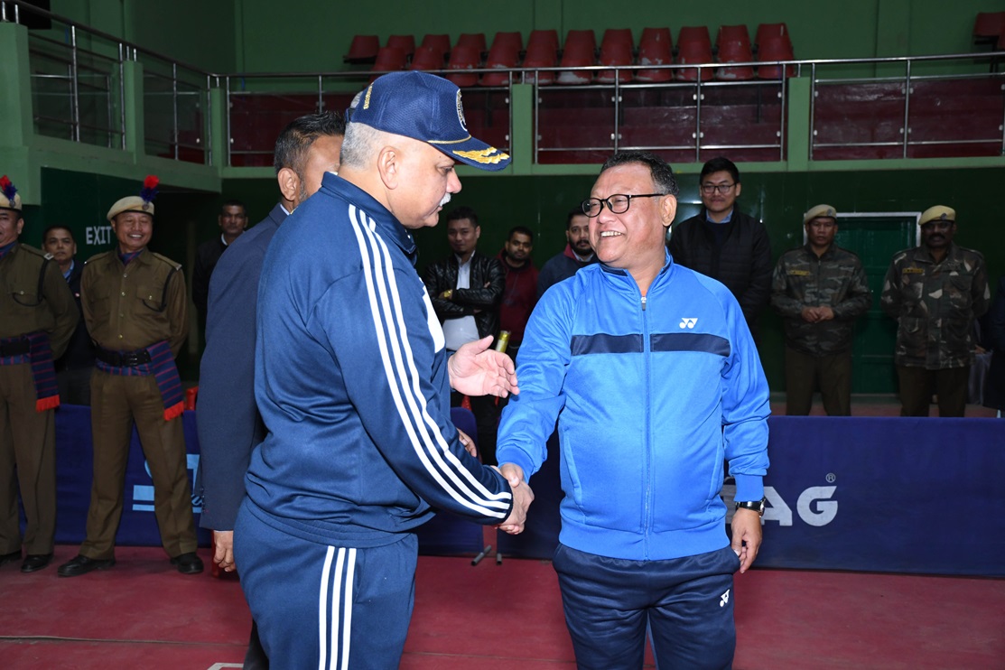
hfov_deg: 41.1
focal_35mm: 48
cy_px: 335
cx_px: 502
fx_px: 1340
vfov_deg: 28.1
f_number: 4.5
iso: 1600
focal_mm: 32
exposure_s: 1/160
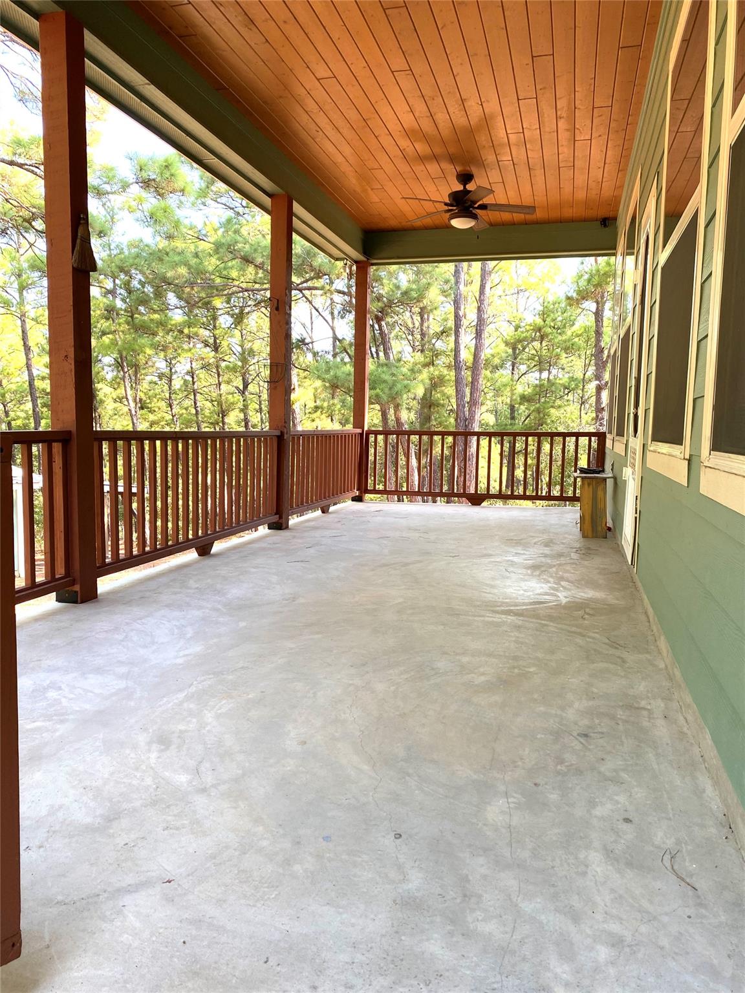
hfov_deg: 53.1
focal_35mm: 26
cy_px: 496
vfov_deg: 67.3
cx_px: 372
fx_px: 746
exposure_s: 1/122
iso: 40
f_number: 1.8
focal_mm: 4.25
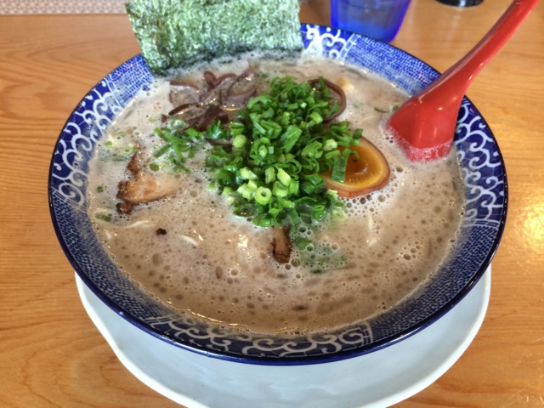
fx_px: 456
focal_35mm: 29
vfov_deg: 48.2
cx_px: 272
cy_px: 204
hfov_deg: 61.7
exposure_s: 1/30
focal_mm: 4.15
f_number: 2.2
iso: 40
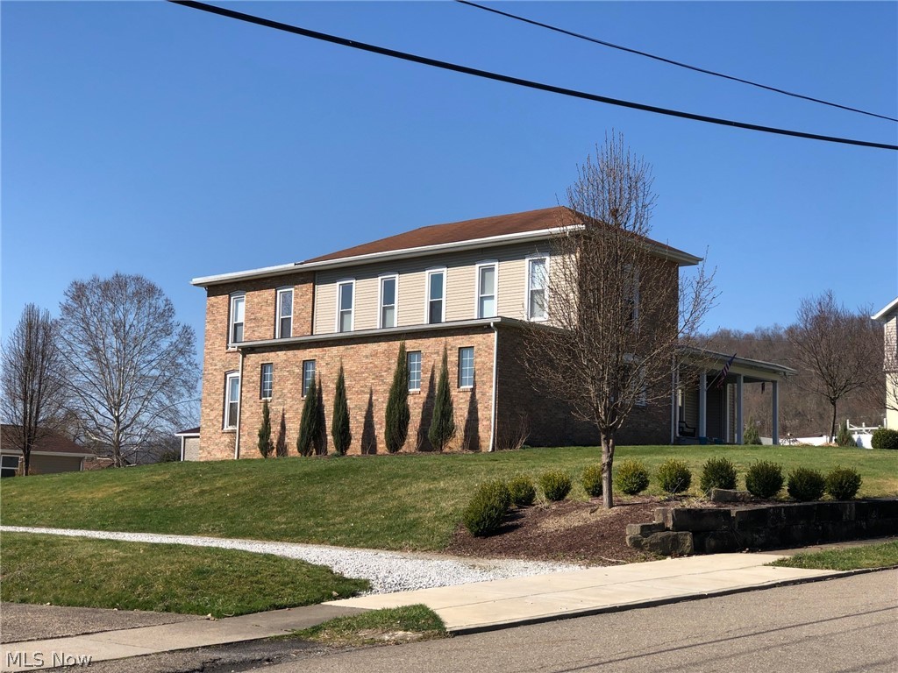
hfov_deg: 33.8
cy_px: 336
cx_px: 449
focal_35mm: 57
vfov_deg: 25.7
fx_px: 1479
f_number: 2.8
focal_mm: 6.6
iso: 20
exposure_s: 1/759
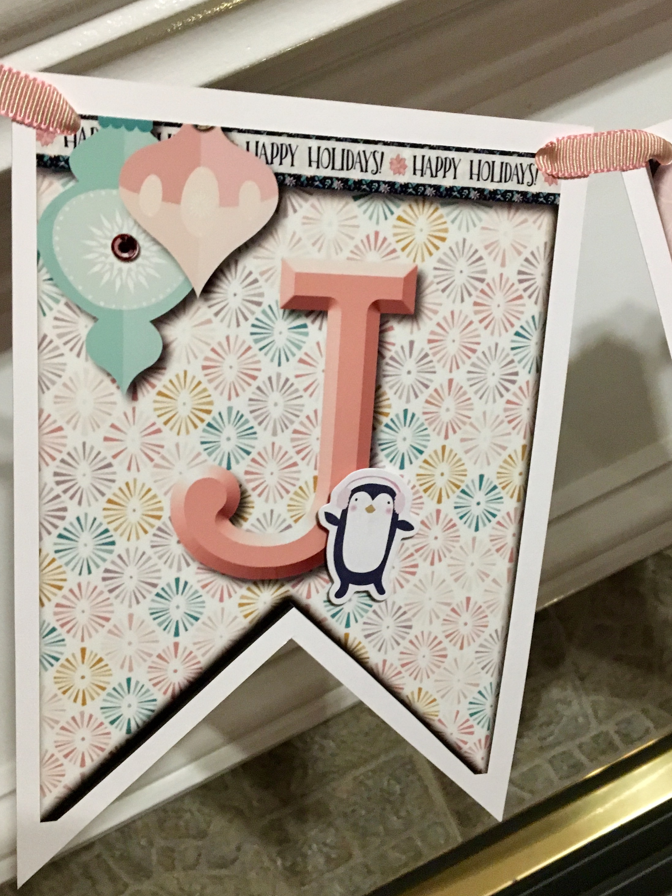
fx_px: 1035
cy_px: 457
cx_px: 370
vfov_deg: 46.8
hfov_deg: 35.9
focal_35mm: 40
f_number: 2.2
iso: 200
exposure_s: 1/20
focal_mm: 4.15
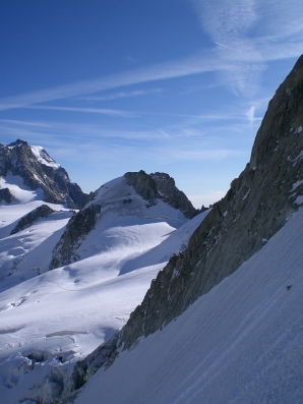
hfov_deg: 37.7
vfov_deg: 49.0
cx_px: 152
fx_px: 443
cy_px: 202
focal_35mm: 38
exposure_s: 1/800
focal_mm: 6.3
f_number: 4.4
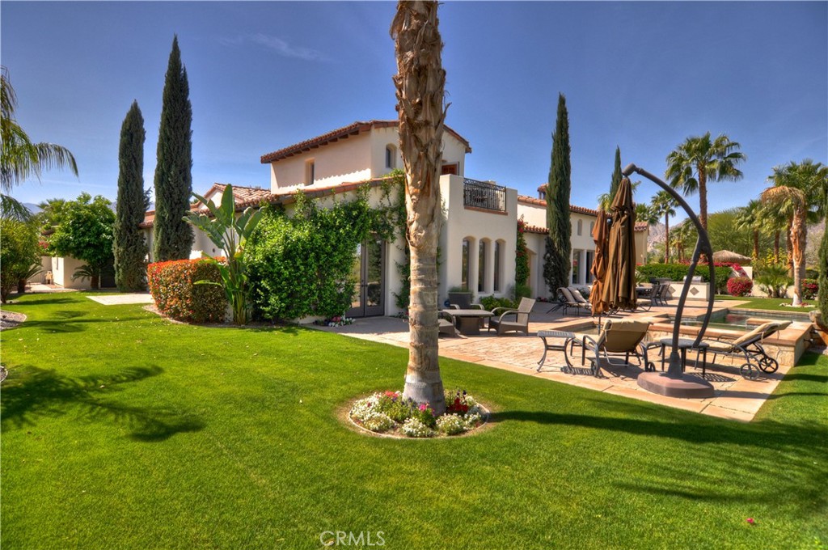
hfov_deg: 90.1
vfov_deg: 67.2
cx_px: 414
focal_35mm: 18
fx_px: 413
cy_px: 275
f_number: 6.3
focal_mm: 12
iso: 200
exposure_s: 1/640
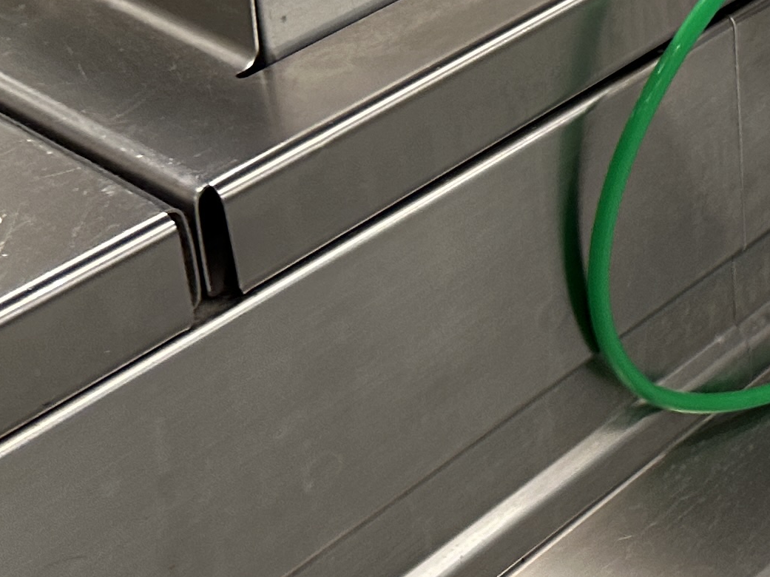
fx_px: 2068
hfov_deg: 18.2
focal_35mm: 93
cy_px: -271
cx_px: 1235
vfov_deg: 14.8
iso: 125
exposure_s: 1/50
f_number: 1.78
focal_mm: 6.86
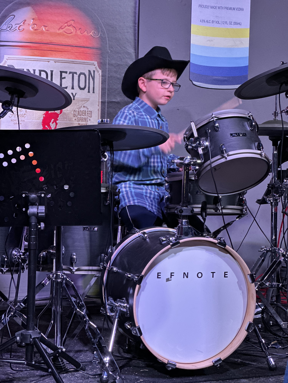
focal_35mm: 77
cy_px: 192
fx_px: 854
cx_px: 144
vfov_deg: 25.3
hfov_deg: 19.1
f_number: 2.8
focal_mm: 9
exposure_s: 1/32
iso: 250
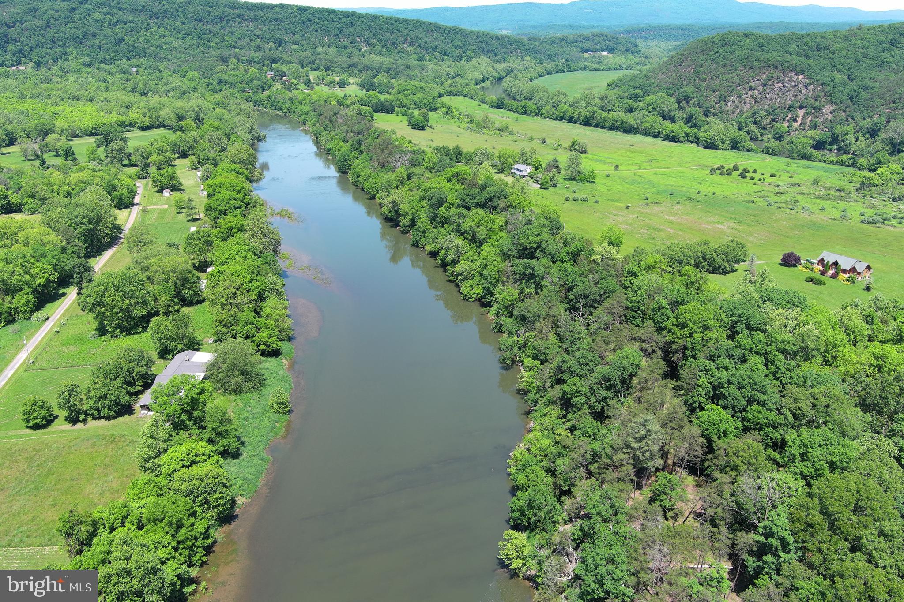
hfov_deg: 63.7
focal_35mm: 29
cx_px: 452
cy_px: 301
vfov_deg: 45.0
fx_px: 728
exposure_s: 1/526
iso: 100
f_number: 2.8
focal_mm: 10.57
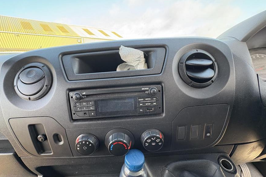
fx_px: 111
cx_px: 130
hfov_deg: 100.4
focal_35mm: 15
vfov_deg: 76.9
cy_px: 101
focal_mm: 2.22
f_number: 2.2
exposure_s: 1/60
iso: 250
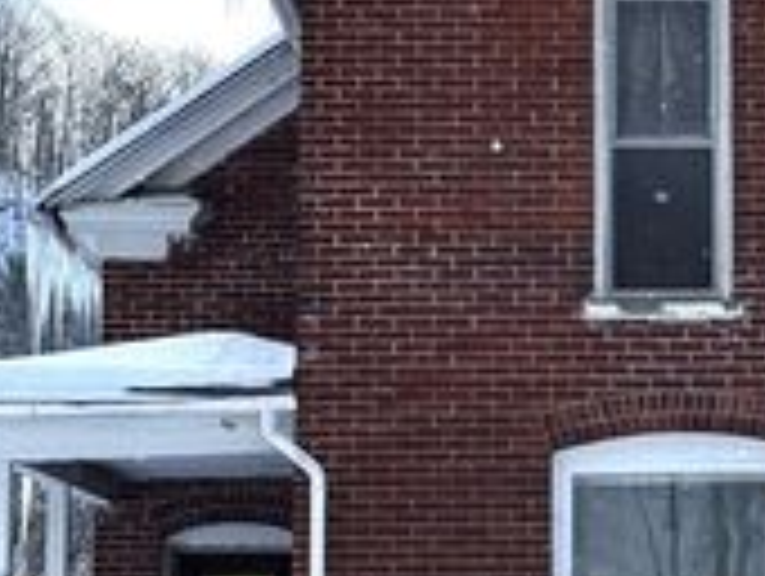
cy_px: 263
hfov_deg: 13.8
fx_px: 3120
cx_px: 734
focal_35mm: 141
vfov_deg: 10.5
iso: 64
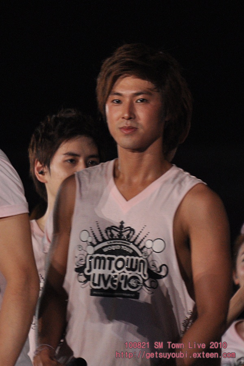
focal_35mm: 450
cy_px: 183
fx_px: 4575
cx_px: 122
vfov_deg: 4.6
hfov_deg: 3.1
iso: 1000
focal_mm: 300
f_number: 5.6
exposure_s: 1/200
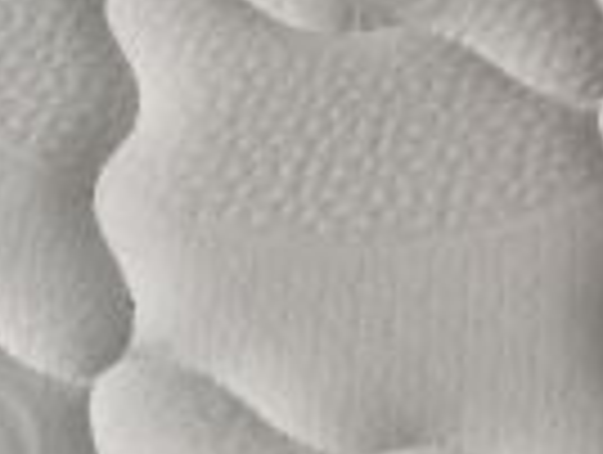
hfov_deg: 13.0
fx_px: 2495
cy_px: -742
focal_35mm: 143
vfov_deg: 9.1
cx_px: -324
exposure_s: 1/100
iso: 56
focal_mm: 6.72
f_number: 1.69
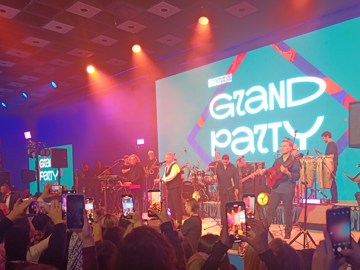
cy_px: 178
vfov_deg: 43.6
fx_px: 333
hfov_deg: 56.5
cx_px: 212
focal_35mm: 32
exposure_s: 1/50
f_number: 1.6
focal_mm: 6.14
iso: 800
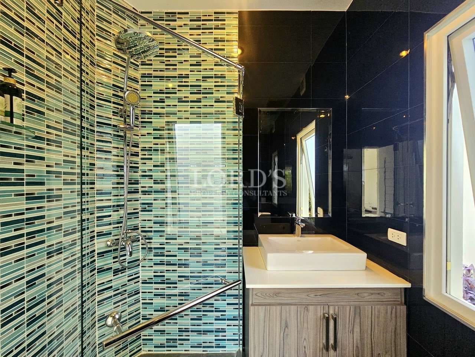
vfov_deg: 89.9
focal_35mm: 13
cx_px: 238
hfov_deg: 106.2
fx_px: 178
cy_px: 178
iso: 400
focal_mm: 2.2
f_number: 2.2
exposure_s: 1/71.4
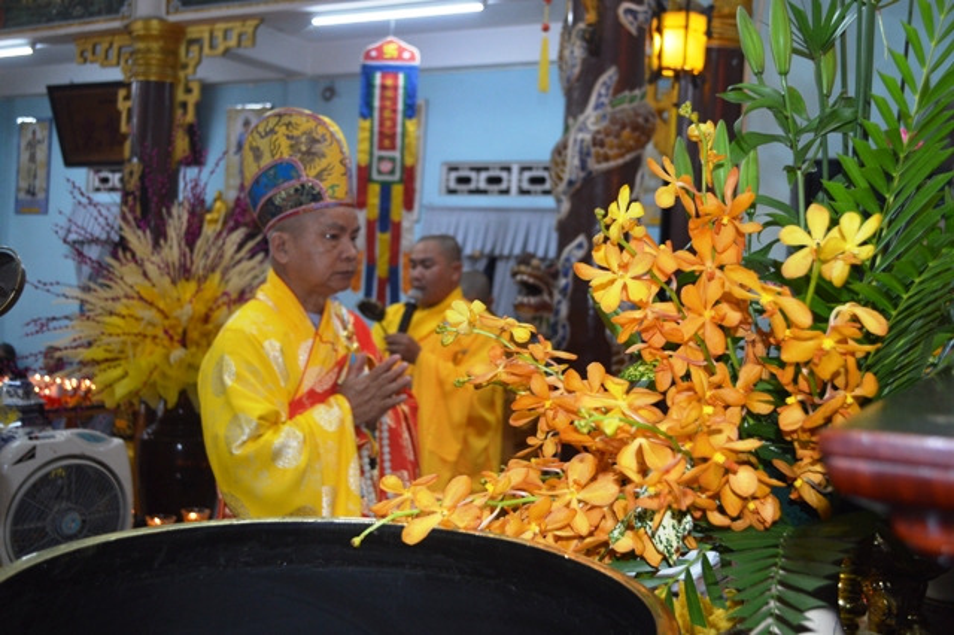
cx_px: 477
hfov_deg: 49.6
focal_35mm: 39
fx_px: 1033
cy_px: 318
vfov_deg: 34.2
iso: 900
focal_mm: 26
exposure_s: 1/60
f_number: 4.2
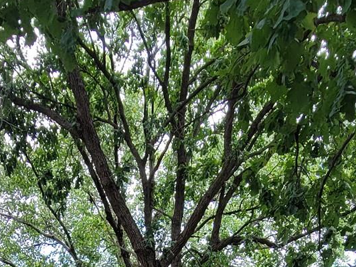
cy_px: 444
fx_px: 514
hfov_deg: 37.9
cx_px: 125
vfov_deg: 21.8
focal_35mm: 50
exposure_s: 1/249
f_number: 2.2
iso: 50
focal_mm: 2.2
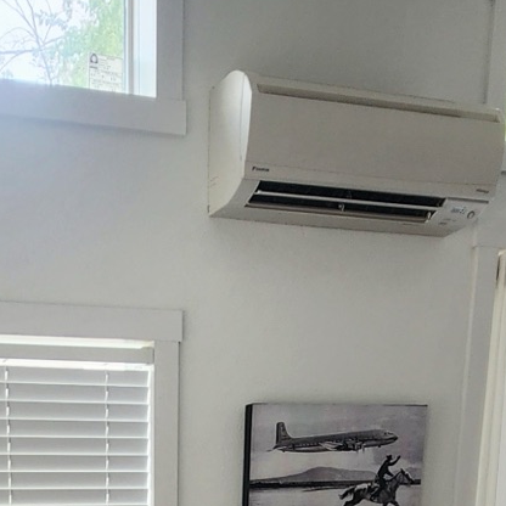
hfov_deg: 30.8
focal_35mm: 53
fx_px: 877
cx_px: 55
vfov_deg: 23.3
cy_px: 823
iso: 80
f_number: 2.2
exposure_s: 1/60.2
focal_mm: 2.2
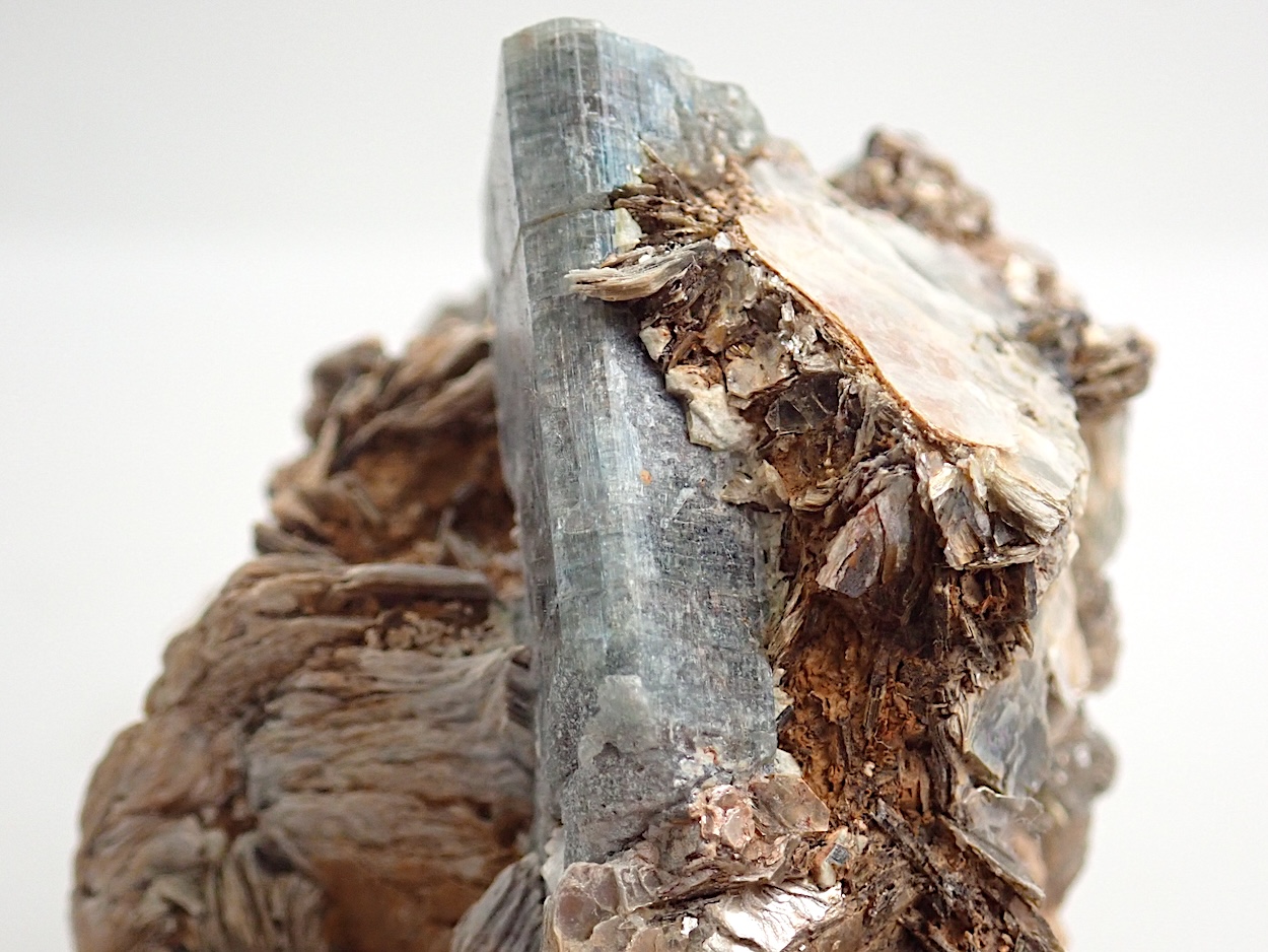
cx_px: 634
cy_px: 476
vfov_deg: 15.7
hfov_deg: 20.9
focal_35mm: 94
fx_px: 3444
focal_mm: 16.79
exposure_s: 1/100
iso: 800
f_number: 4.7
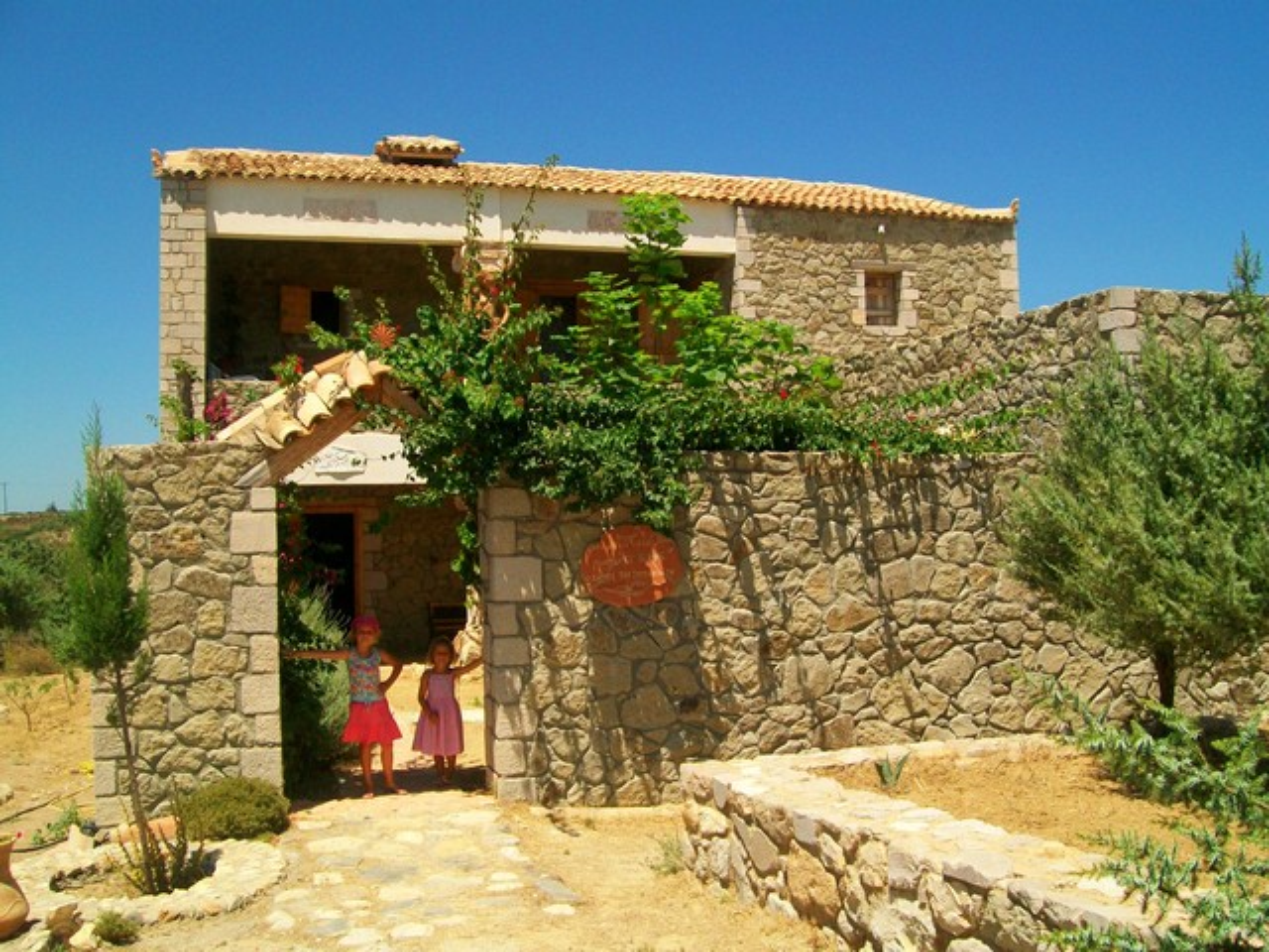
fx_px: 1246
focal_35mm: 34
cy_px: 476
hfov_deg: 54.0
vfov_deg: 41.8
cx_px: 634
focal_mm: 6.1
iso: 64
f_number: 4.9
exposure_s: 1/500
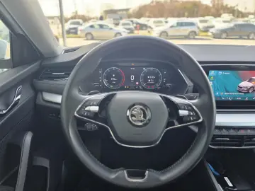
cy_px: 96
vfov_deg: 58.9
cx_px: 128
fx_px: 169
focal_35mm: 23
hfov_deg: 73.9
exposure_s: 1/180
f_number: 1.7
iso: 80
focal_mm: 6.3
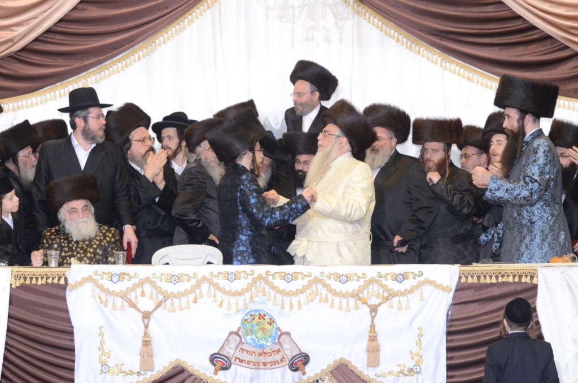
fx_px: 1922
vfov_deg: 11.4
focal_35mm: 120
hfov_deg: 17.1
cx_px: 289
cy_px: 192
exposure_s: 1/80
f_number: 5.6
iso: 800
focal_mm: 80
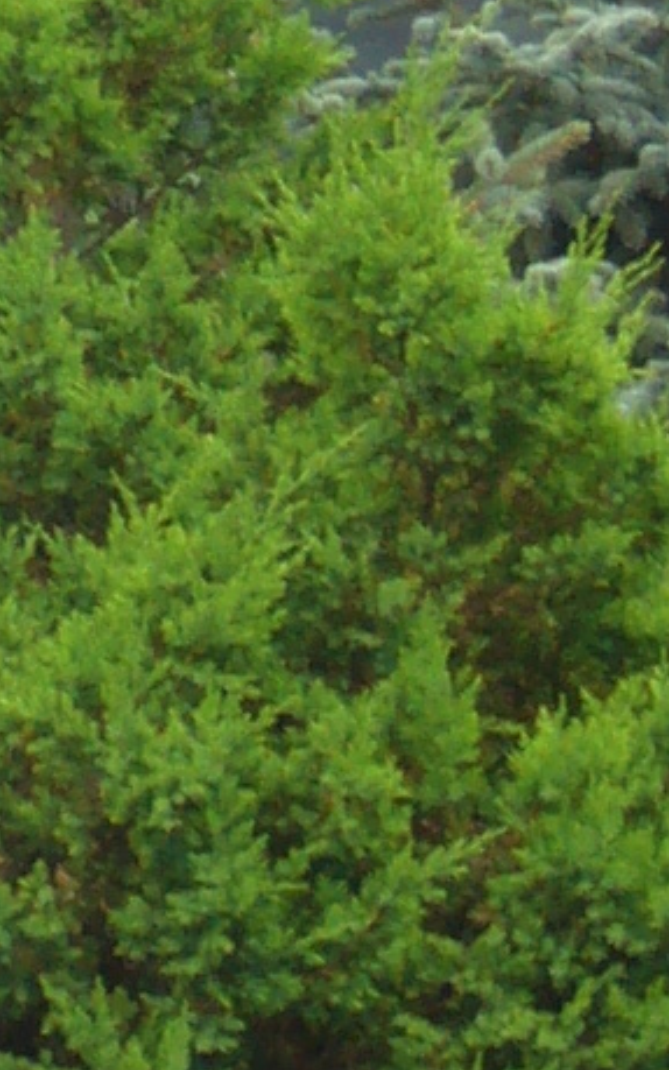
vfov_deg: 3.3
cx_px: -1494
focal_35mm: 621
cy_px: -1669
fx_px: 18110
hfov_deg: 2.1
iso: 80
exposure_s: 1/50
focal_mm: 17.4
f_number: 5
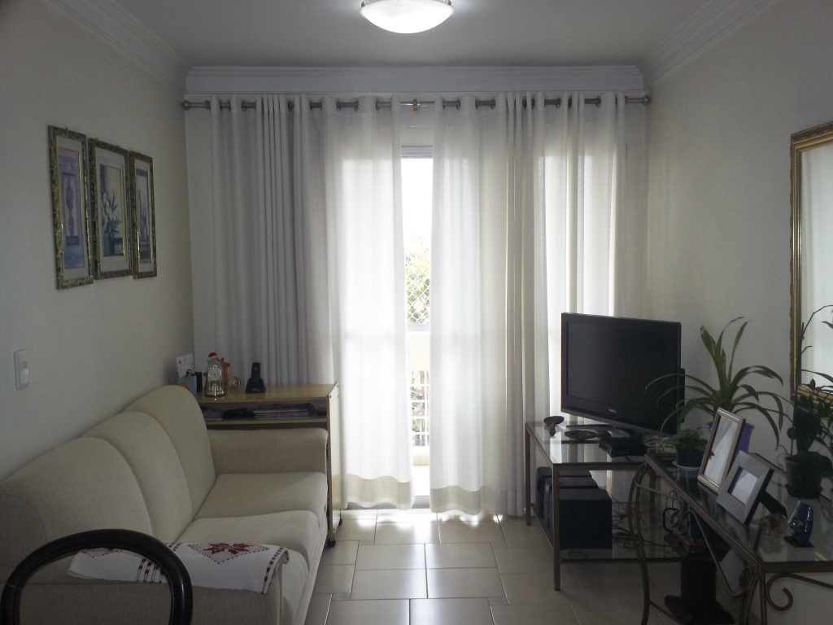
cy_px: 312
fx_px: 914
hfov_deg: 49.0
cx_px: 416
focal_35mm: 38
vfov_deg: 37.7
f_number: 4.5
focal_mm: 6.3
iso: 160
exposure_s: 1/50
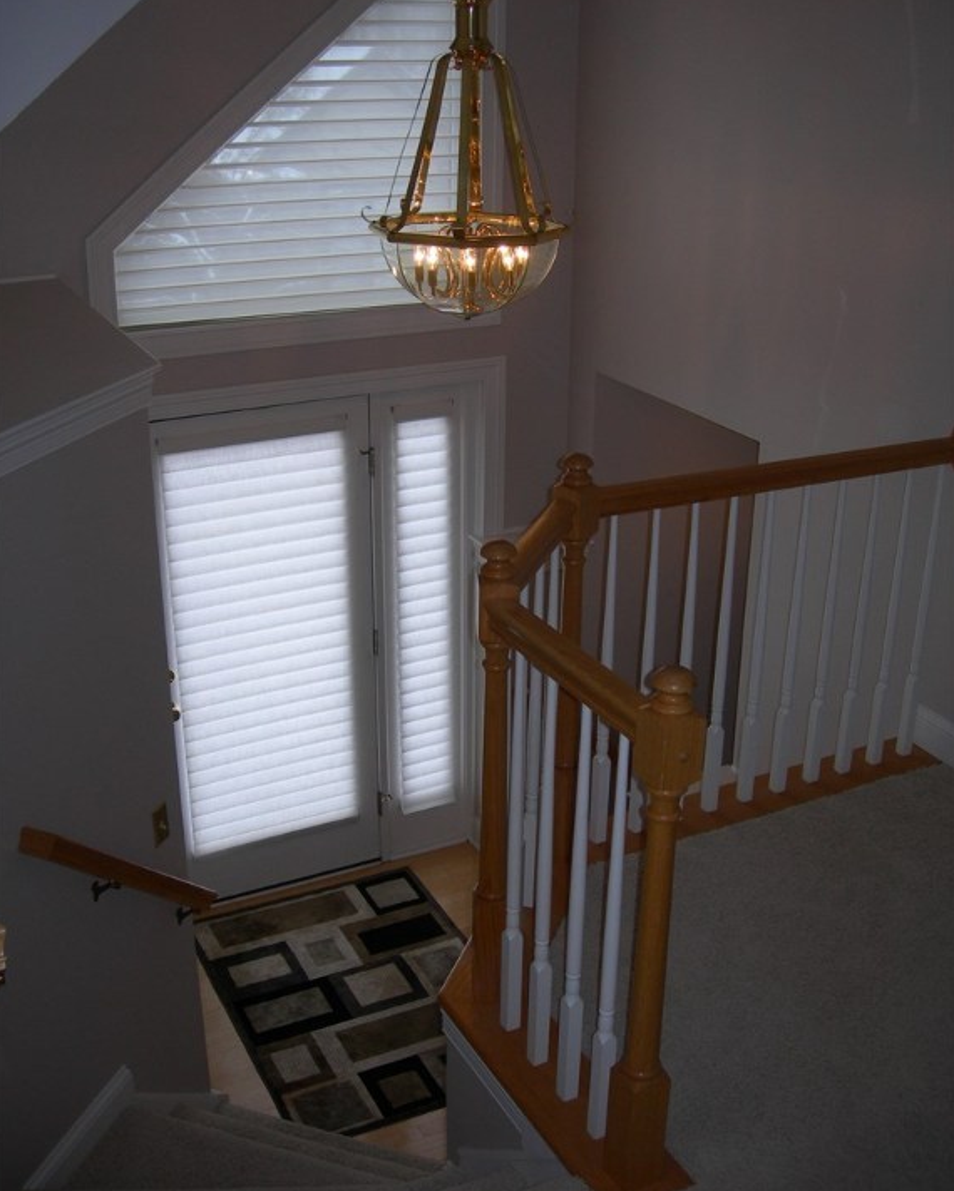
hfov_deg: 37.4
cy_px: 607
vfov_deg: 45.8
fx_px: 1411
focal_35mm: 40
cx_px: 474
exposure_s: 1/143
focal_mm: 7.8
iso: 50
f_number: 2.8
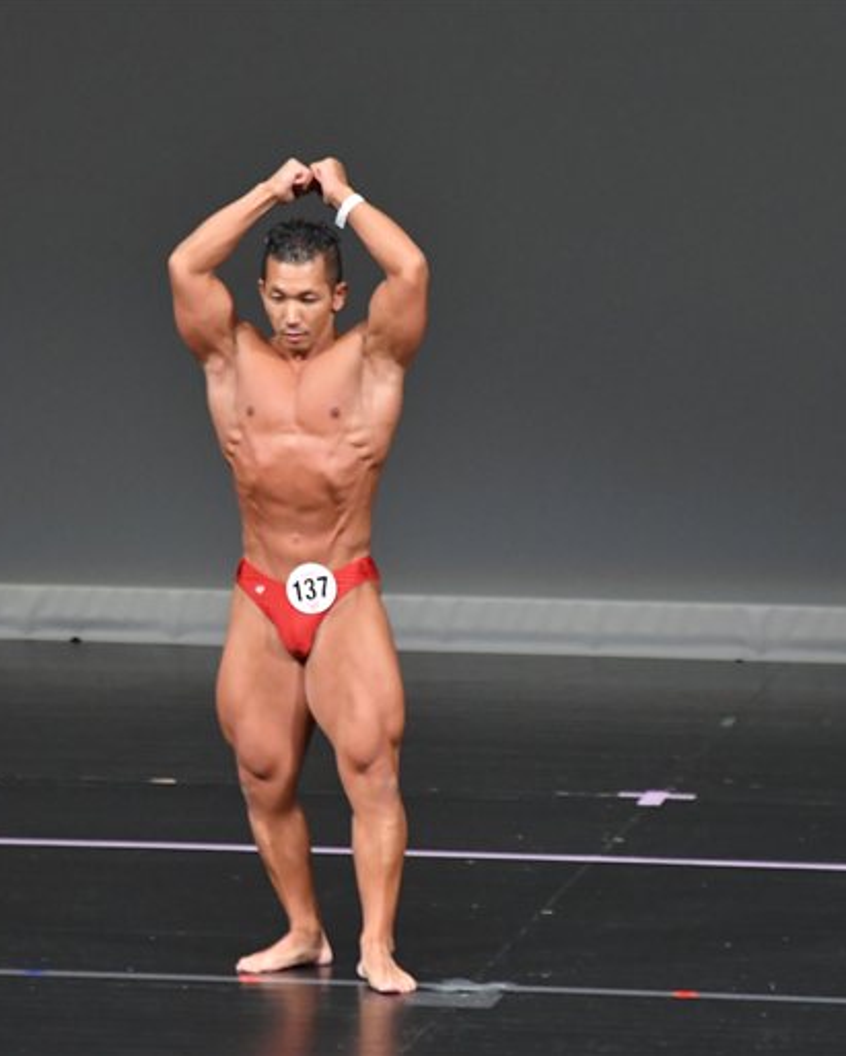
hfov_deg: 3.5
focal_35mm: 446
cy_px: 529
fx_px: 13946
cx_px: 411
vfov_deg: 4.3
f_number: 5.6
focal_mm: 210
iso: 4000
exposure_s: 1/400
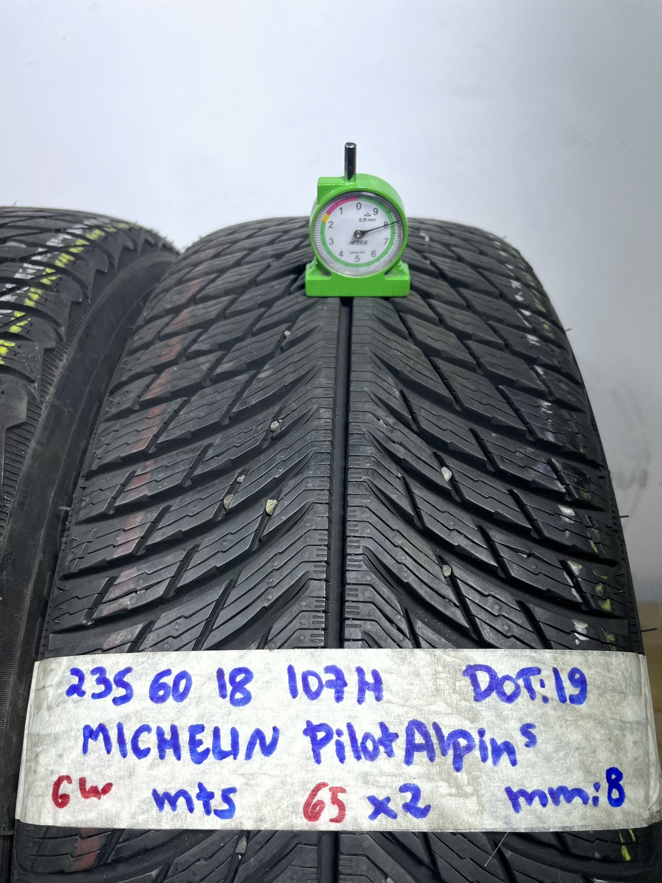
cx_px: 331
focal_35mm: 26
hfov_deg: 53.1
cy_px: 442
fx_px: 663
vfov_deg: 67.3
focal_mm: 4.2
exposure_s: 1/387
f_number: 1.6
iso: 50
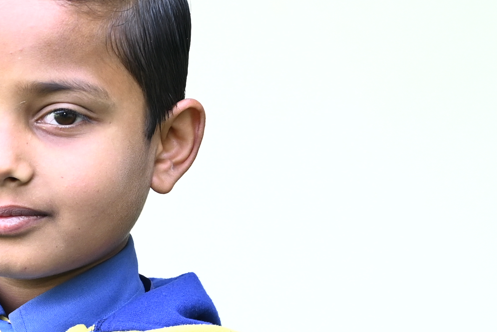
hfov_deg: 7.7
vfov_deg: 5.1
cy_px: 371
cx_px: 46
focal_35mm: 267
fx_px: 3686
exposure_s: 1/125
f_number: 4
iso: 200
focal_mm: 70
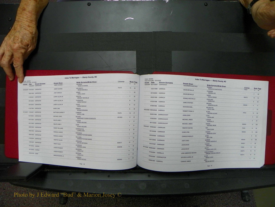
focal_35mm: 26
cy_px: 104
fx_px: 207
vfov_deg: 53.1
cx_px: 138
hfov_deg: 67.3
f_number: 2.8
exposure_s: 1/30
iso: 100
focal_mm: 4.6
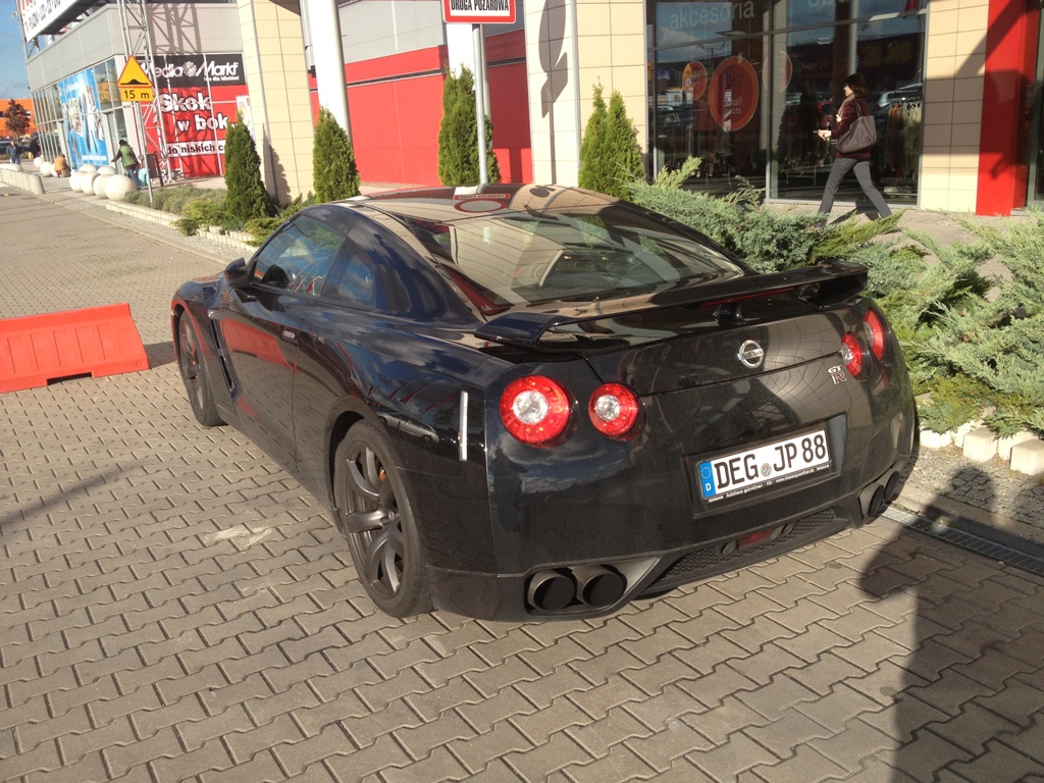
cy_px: 392
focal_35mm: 35
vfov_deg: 40.7
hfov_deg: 52.6
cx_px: 522
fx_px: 1056
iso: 64
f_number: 2.4
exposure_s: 1/1104
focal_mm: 4.28
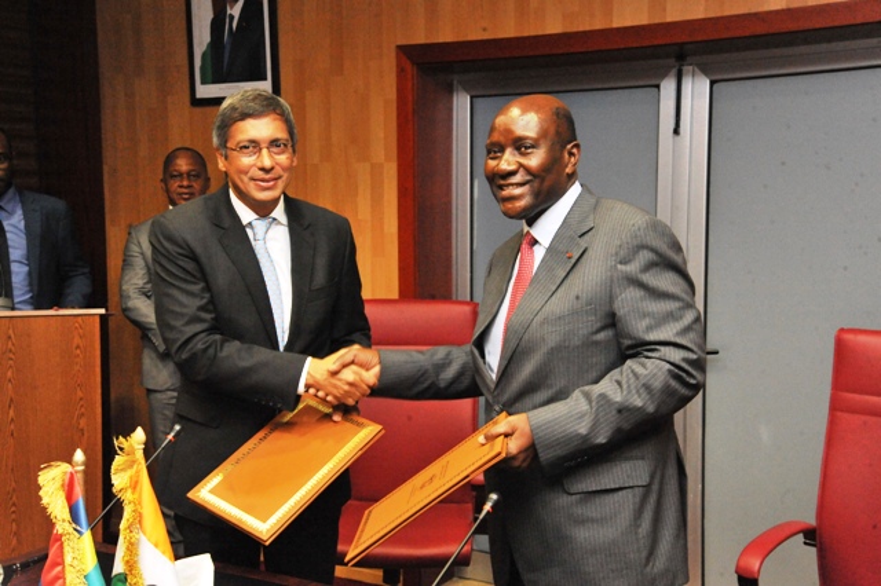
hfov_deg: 41.1
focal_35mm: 48
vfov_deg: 28.0
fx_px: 1174
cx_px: 440
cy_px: 293
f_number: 10
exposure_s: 1/60
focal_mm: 48
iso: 6400
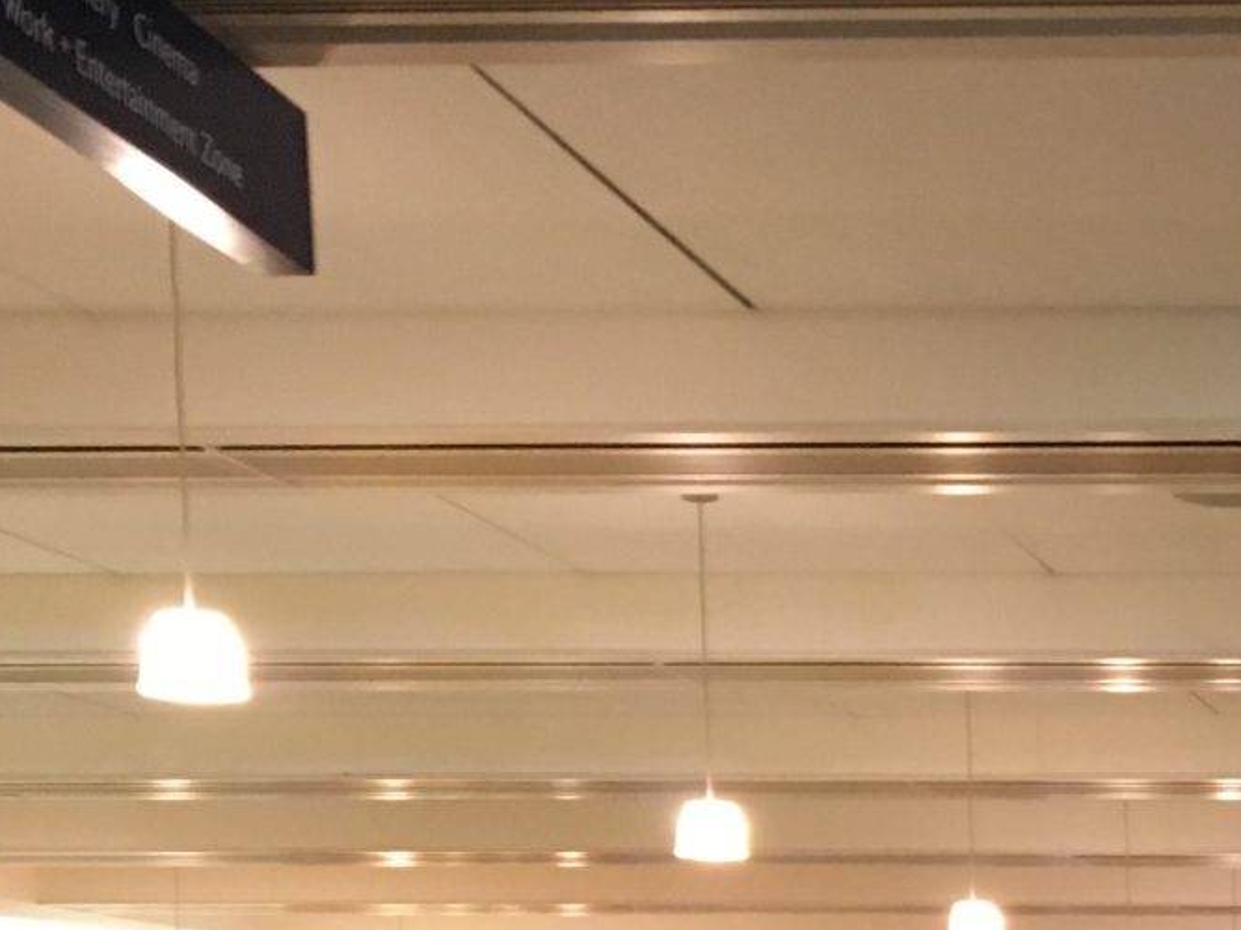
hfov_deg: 19.9
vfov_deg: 15.3
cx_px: 1676
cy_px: 1423
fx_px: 3190
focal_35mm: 89
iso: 200
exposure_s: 1/25
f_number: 2.2
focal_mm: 4.15
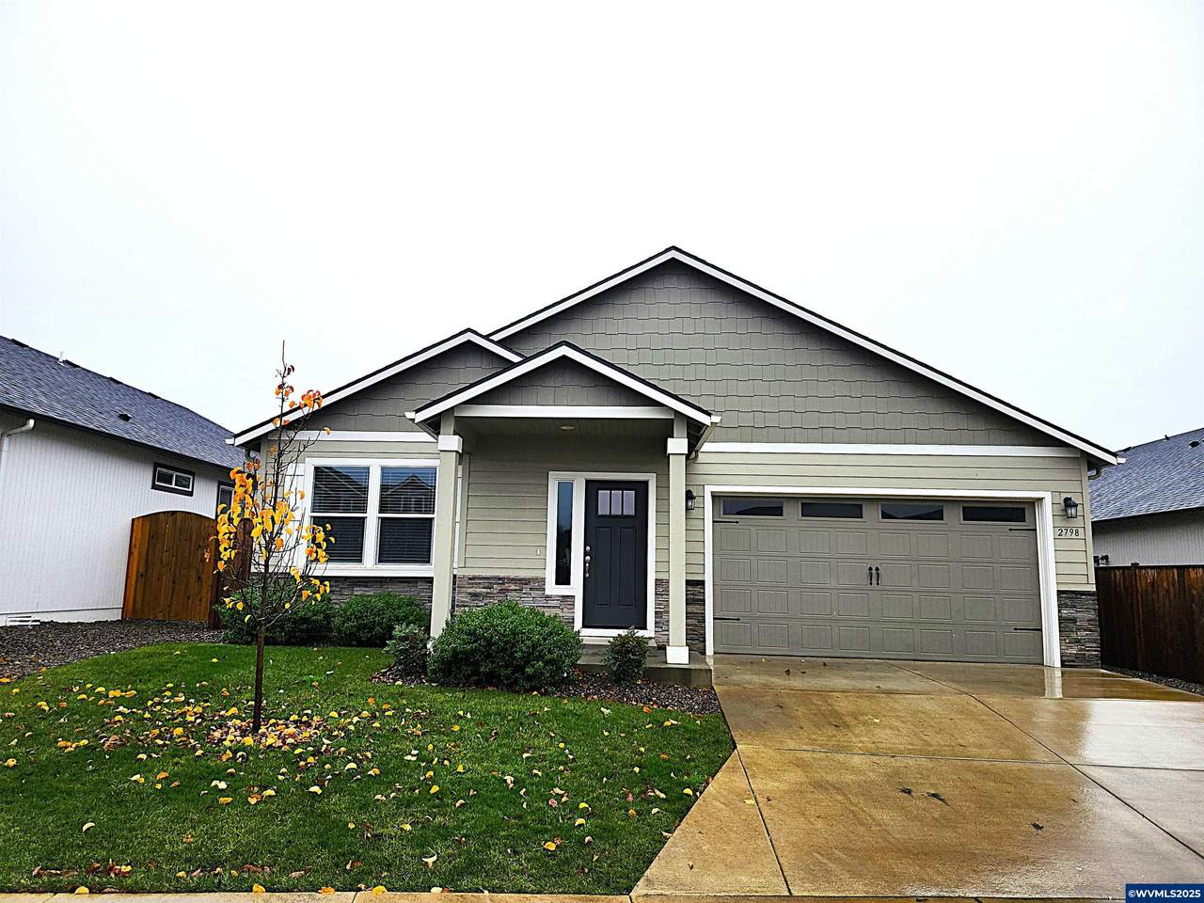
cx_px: 602
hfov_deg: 73.9
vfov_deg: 58.9
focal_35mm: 23
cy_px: 452
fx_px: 800
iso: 100
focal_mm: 5.54
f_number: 1.8
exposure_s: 1/180
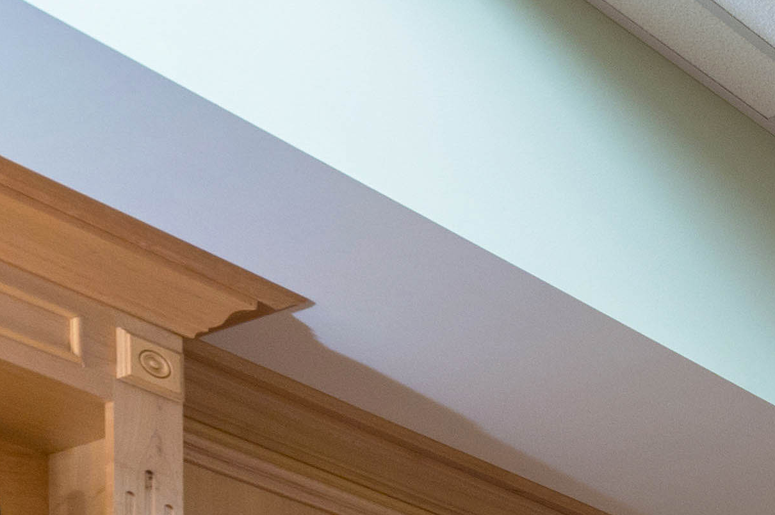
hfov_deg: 17.0
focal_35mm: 70
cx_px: 1693
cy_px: 1250
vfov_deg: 13.7
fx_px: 1506
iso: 200
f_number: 9
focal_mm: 14
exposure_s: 1/2.5
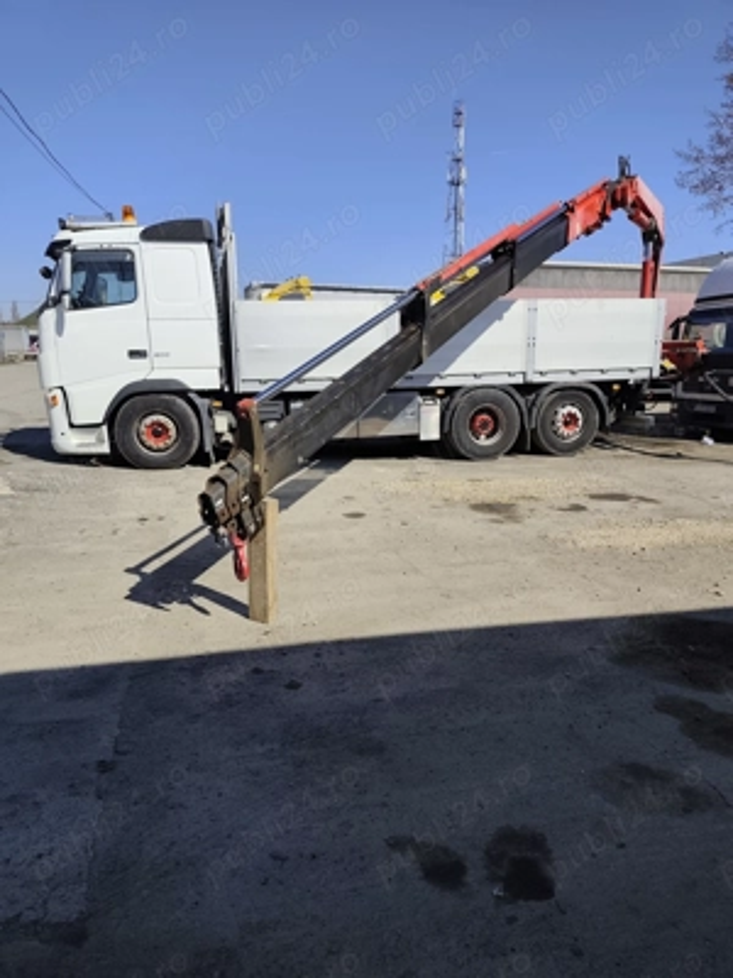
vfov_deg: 73.9
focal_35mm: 23
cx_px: 366
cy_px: 489
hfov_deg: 58.9
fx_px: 649
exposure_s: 1/1748
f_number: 1.65
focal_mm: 6.19
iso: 50
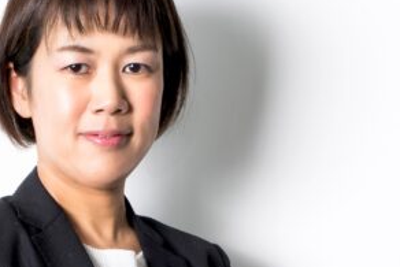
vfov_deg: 14.8
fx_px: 1023
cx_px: 86
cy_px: 201
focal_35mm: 92
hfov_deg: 21.9
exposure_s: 1/125
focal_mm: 35
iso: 125
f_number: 11
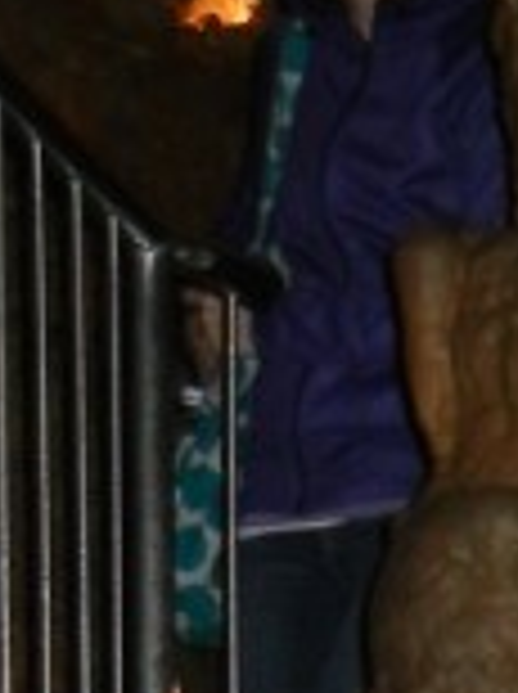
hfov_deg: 7.2
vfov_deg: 9.1
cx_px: 986
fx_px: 4002
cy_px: 1552
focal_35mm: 200
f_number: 3.5
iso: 400
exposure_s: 1/30
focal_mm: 5.4
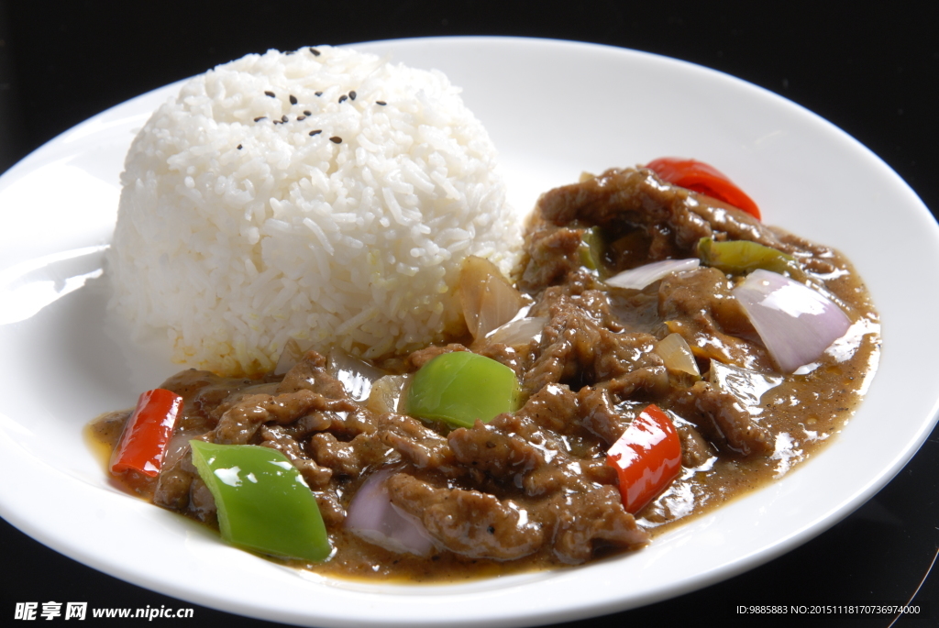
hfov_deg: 16.1
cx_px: 470
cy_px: 314
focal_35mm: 128
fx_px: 3329
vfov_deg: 10.8
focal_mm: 85
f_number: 11
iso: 200
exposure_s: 1/125
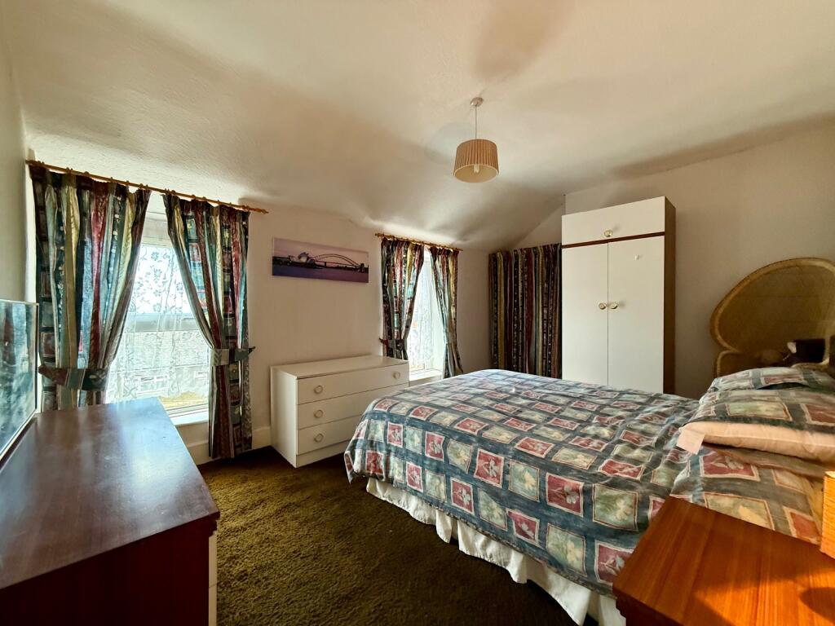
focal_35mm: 14
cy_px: 313
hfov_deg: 102.1
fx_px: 338
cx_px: 418
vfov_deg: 85.7
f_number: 2.2
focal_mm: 2.22
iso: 500
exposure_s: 1/100
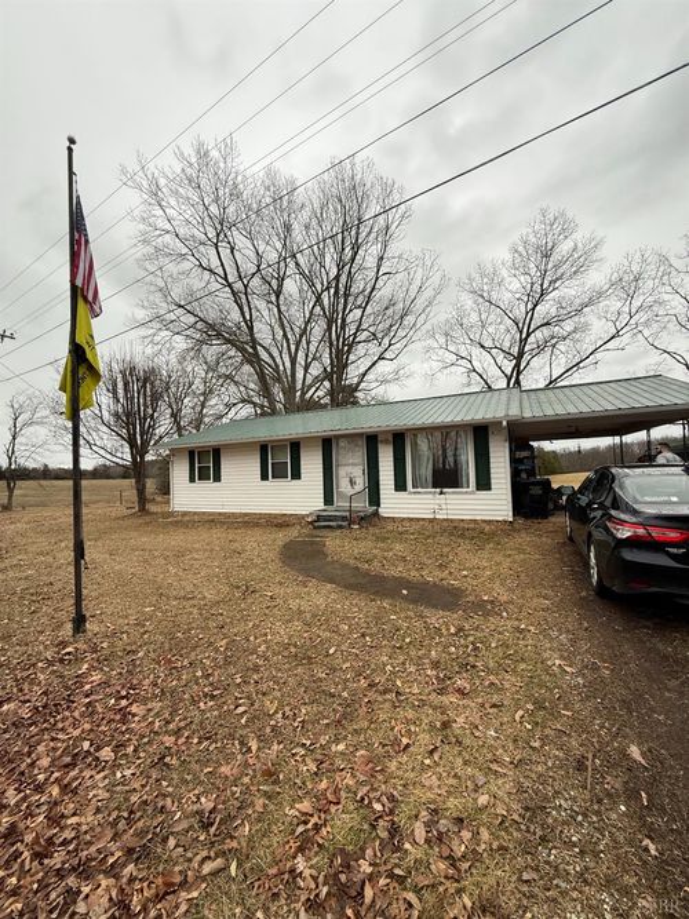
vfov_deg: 102.1
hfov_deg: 85.7
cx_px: 344
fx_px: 372
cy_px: 460
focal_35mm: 14
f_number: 2.2
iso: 64
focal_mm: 2.22
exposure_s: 1/99
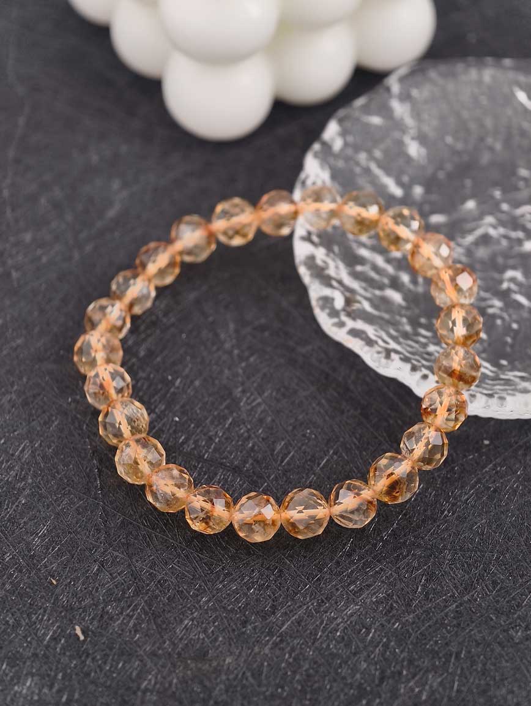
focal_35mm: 85
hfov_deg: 17.4
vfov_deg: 23.0
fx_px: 1734
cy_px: 353
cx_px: 266
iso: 125
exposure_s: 1/160
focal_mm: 22.48
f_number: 2.67
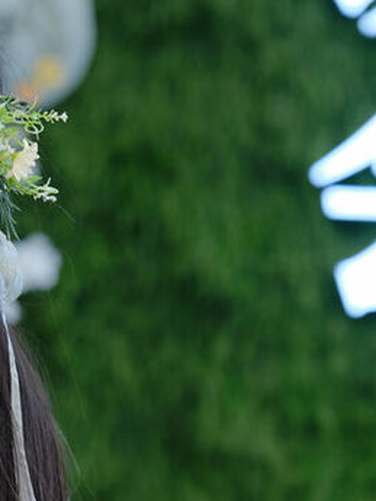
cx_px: -33
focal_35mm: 353
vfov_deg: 5.6
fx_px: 5109
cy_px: 619
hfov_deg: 4.2
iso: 250
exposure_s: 1/160
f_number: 2.8
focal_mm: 110
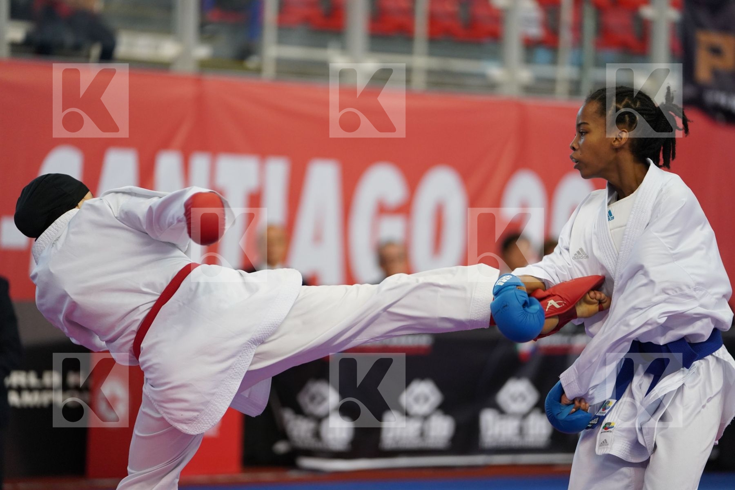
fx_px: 3593
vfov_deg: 7.8
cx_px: 368
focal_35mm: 176
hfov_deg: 11.7
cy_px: 245
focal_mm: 176
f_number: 2.8
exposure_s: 1/1000
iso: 2500
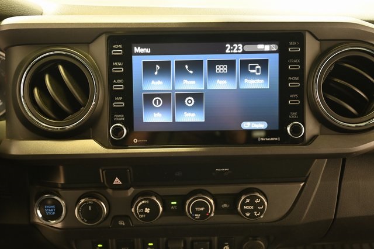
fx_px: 363
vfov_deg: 37.8
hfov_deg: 54.5
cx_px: 187
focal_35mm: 35
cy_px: 124
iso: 3600
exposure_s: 1/30
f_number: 4
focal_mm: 35
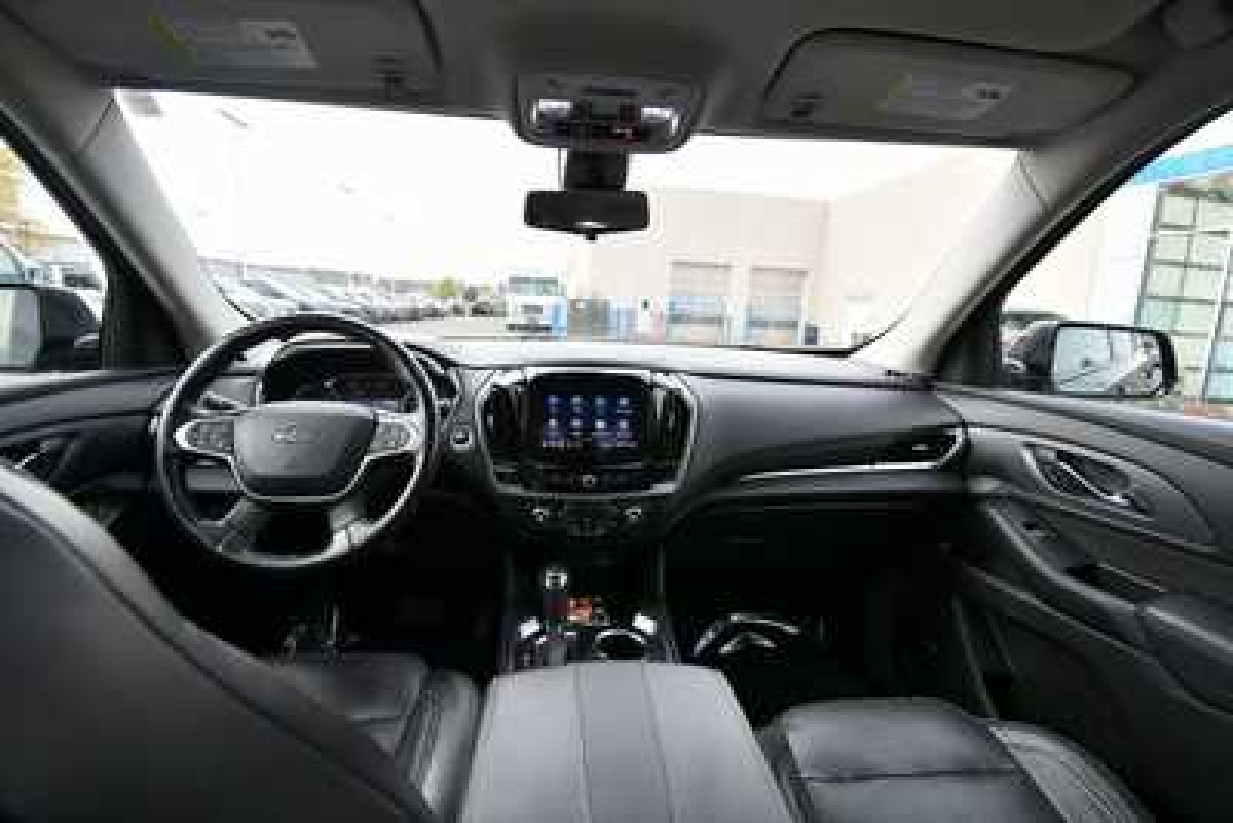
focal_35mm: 15
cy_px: 412
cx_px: 616
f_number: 5
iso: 400
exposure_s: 1/250
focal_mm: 10
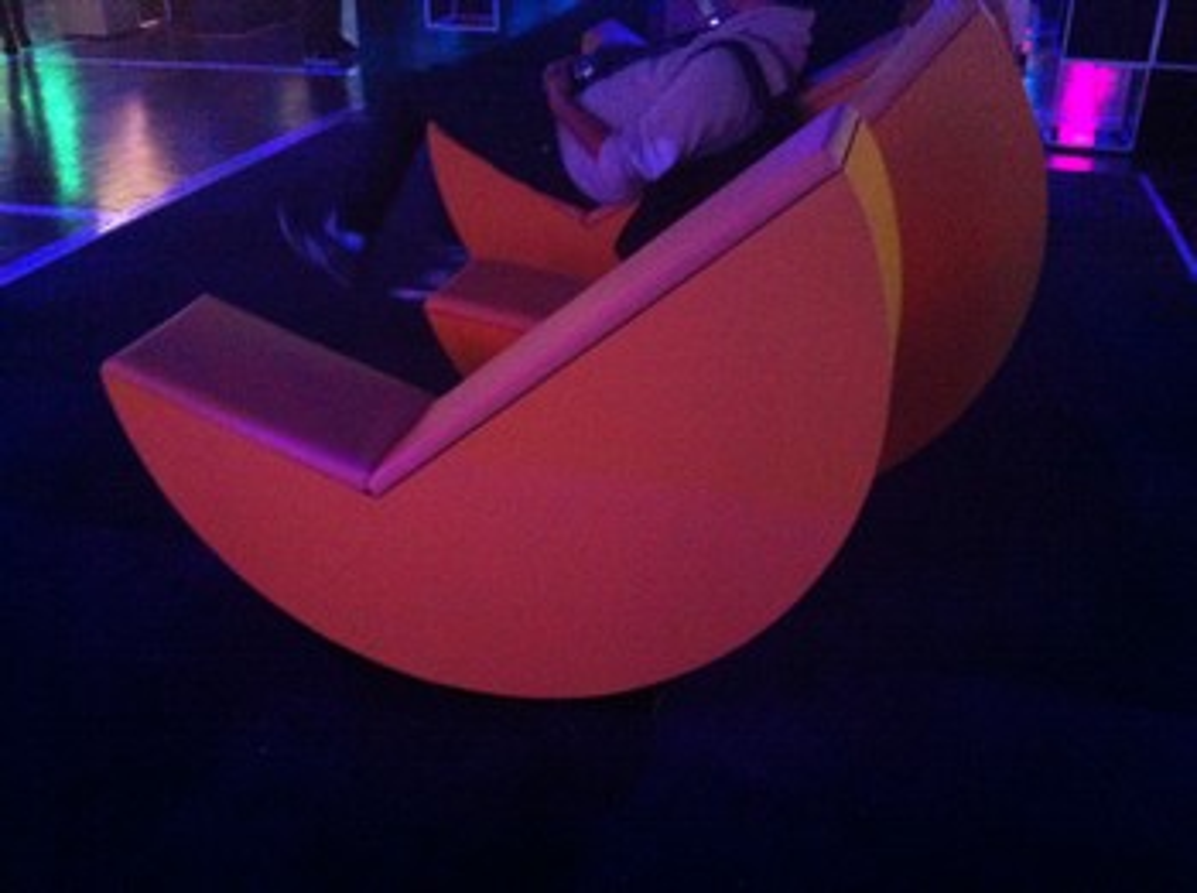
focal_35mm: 35
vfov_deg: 40.6
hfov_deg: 52.7
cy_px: 446
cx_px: 598
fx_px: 1208
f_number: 2.8
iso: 1000
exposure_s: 1/15
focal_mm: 3.85
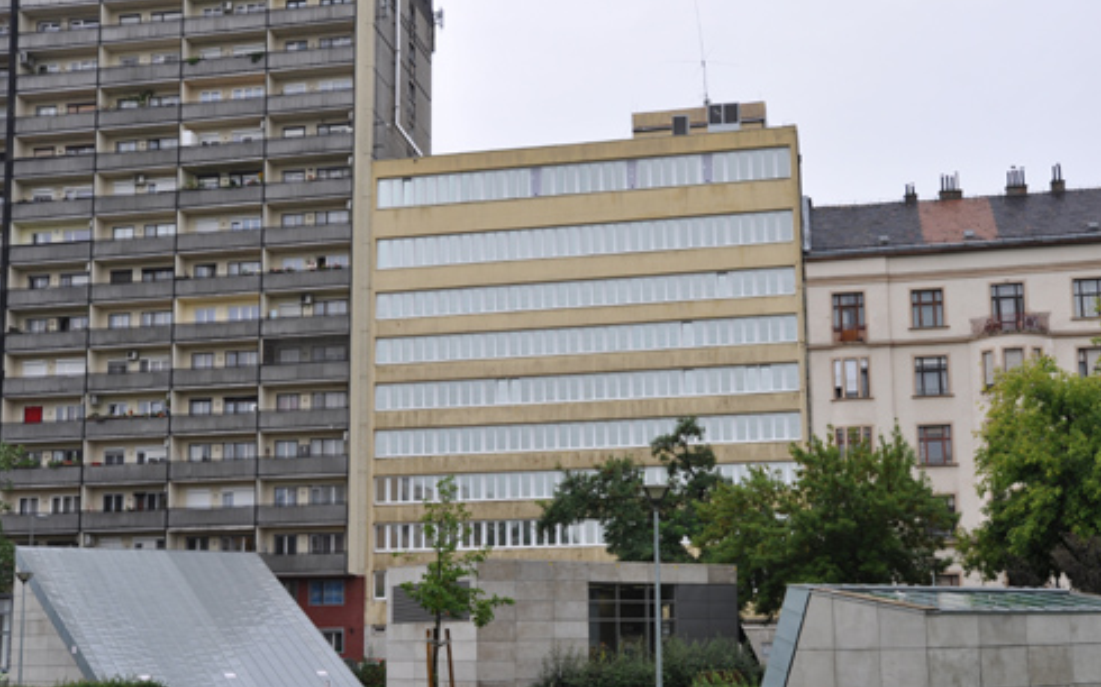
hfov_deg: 44.3
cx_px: 586
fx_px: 1350
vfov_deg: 28.4
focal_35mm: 45
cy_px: 445
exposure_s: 1/125
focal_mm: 24
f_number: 5.6
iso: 200
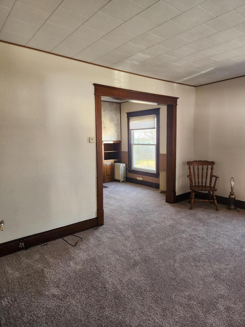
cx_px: 122
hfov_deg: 58.9
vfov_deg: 73.9
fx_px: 217
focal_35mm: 23
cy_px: 164
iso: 160
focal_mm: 5.4
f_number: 1.8
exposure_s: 1/120
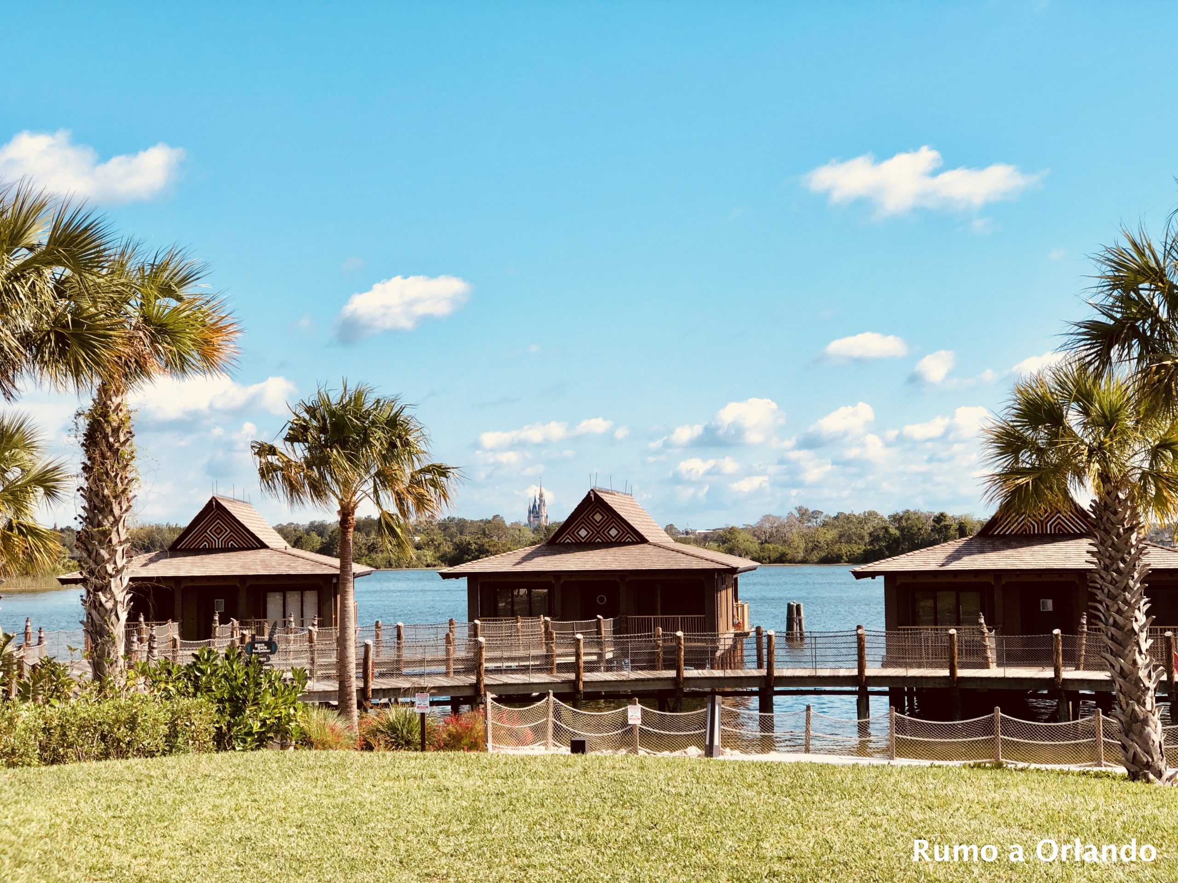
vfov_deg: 25.7
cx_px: 589
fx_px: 1940
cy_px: 442
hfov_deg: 33.8
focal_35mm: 57
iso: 20
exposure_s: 1/923
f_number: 2.8
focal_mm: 6.6
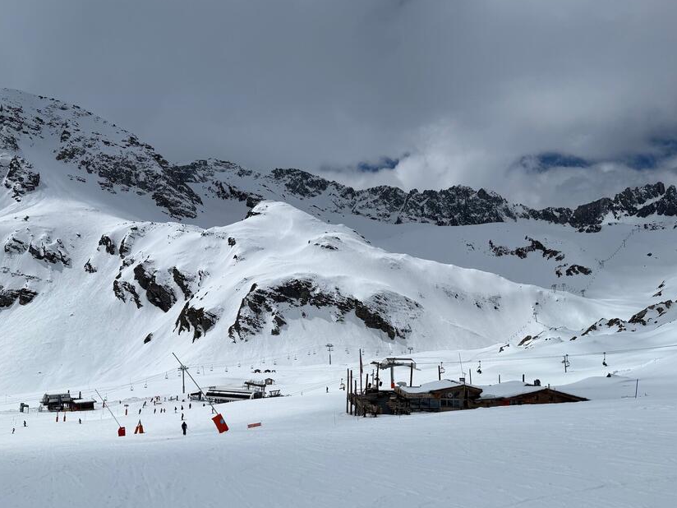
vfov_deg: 46.7
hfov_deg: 59.9
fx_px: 587
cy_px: 281
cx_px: 367
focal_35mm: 30
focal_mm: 6.76
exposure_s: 1/55556
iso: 80
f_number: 1.78
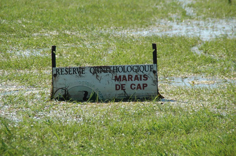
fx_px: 1964
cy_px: 78
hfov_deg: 6.9
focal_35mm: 300
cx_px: 118
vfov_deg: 4.6
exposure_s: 1/1000
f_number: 8
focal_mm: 200
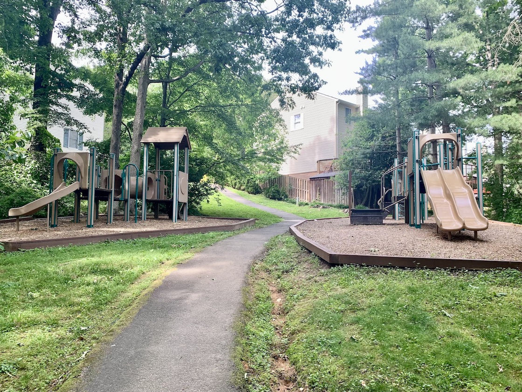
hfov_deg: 67.3
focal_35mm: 26
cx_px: 261
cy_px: 196
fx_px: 392
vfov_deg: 53.1
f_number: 1.8
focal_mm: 4.25
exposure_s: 1/123
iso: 25
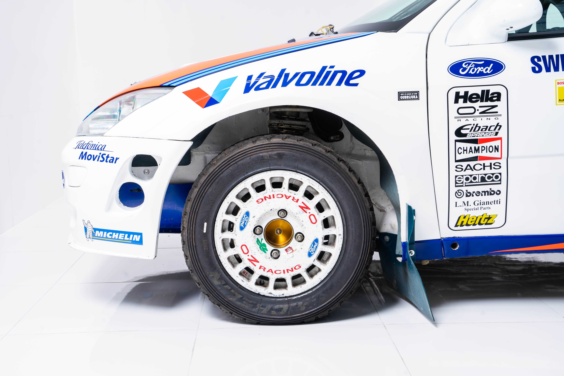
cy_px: 188
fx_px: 768
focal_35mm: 49
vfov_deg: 27.5
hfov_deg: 40.3
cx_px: 282
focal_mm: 49
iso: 250
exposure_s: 1/25
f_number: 10
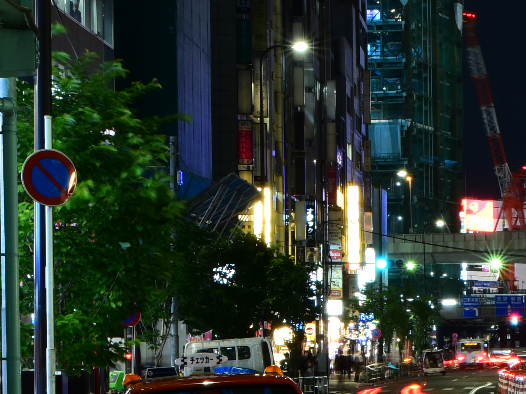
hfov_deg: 14.7
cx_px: 933
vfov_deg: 12.2
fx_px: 1793
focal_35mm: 118
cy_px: -130
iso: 200
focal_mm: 24
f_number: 16
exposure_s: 5
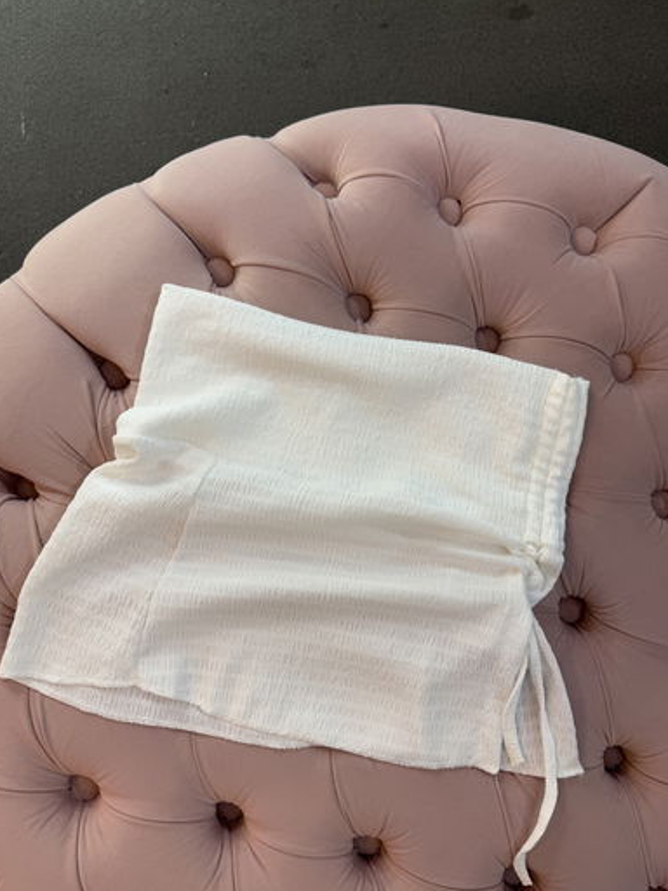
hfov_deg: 54.9
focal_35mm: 25
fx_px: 643
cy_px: 455
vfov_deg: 69.4
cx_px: 339
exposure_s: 1/100
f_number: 1.78
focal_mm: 6.76
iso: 80
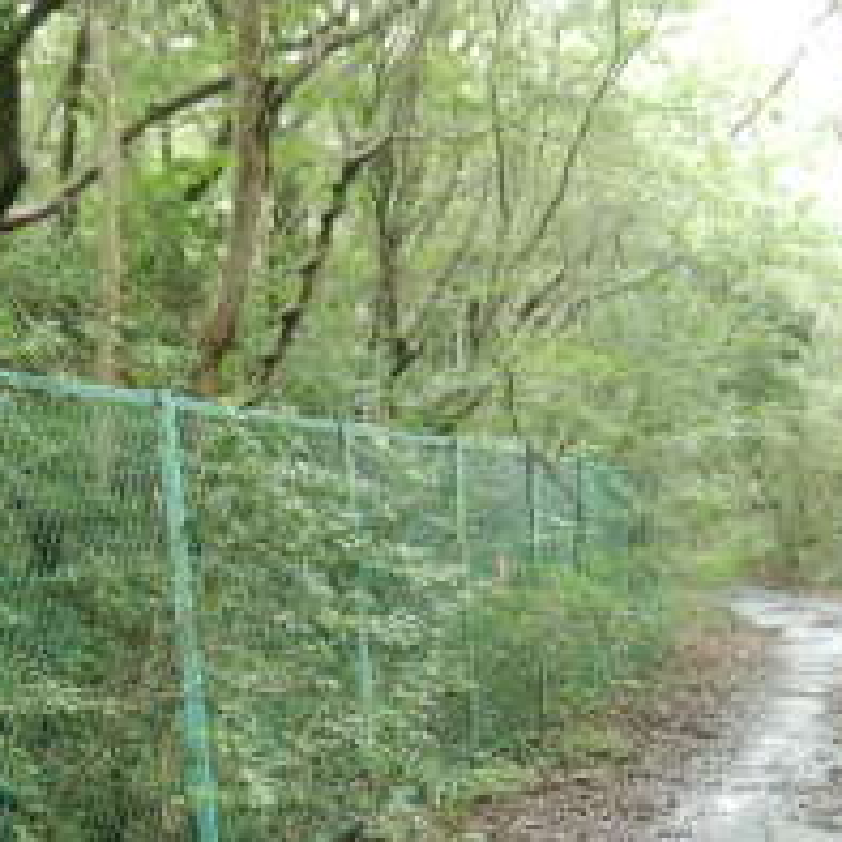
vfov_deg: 23.5
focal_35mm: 69
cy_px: 919
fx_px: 1899
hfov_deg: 24.0
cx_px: 833
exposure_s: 1/50
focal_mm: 4.3
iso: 400
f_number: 2.8
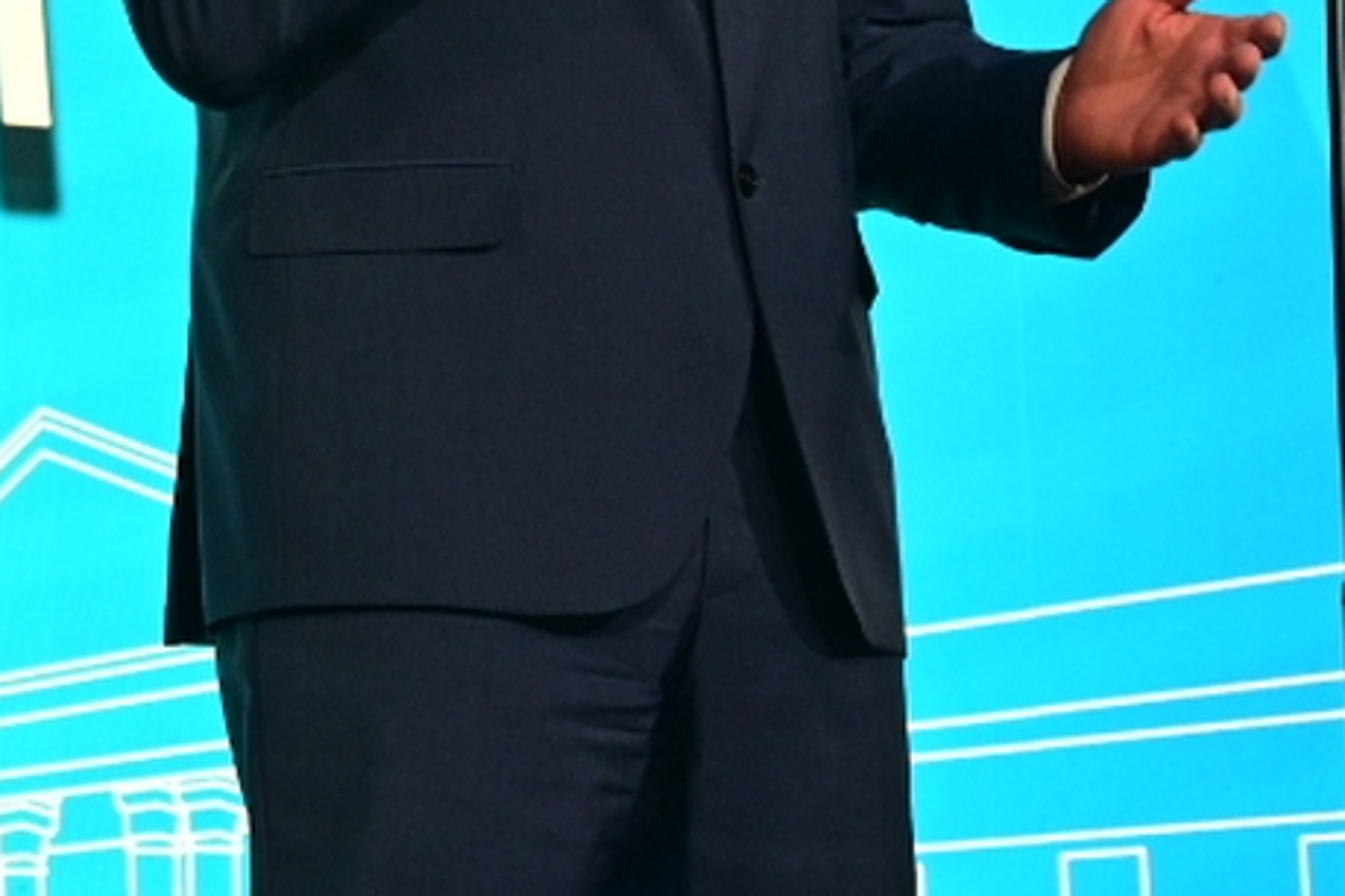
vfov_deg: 5.8
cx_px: -639
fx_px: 8742
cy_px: -548
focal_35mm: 234
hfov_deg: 8.6
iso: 2000
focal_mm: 56
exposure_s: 1/200
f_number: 5.6
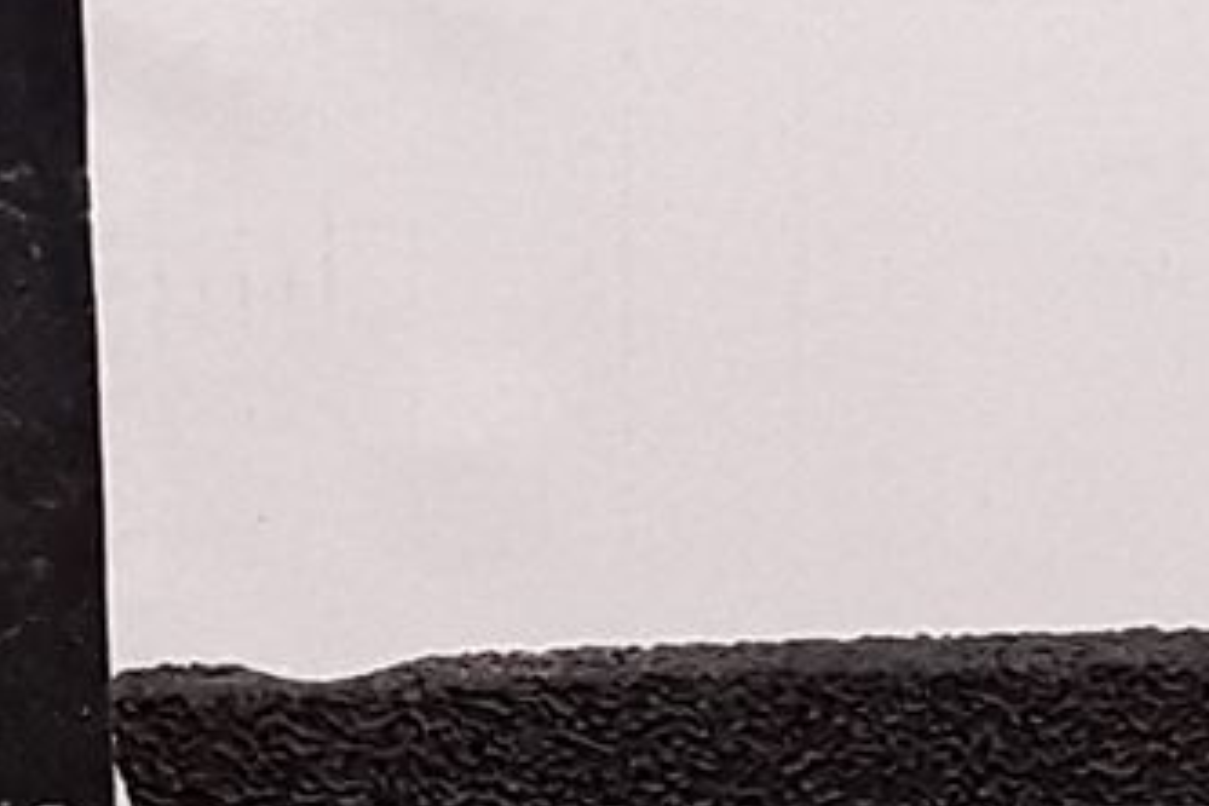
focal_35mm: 179
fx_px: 6011
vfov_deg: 7.6
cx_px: 519
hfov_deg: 11.5
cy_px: 944
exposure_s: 1/121
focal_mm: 2.91
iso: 100
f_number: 1.9
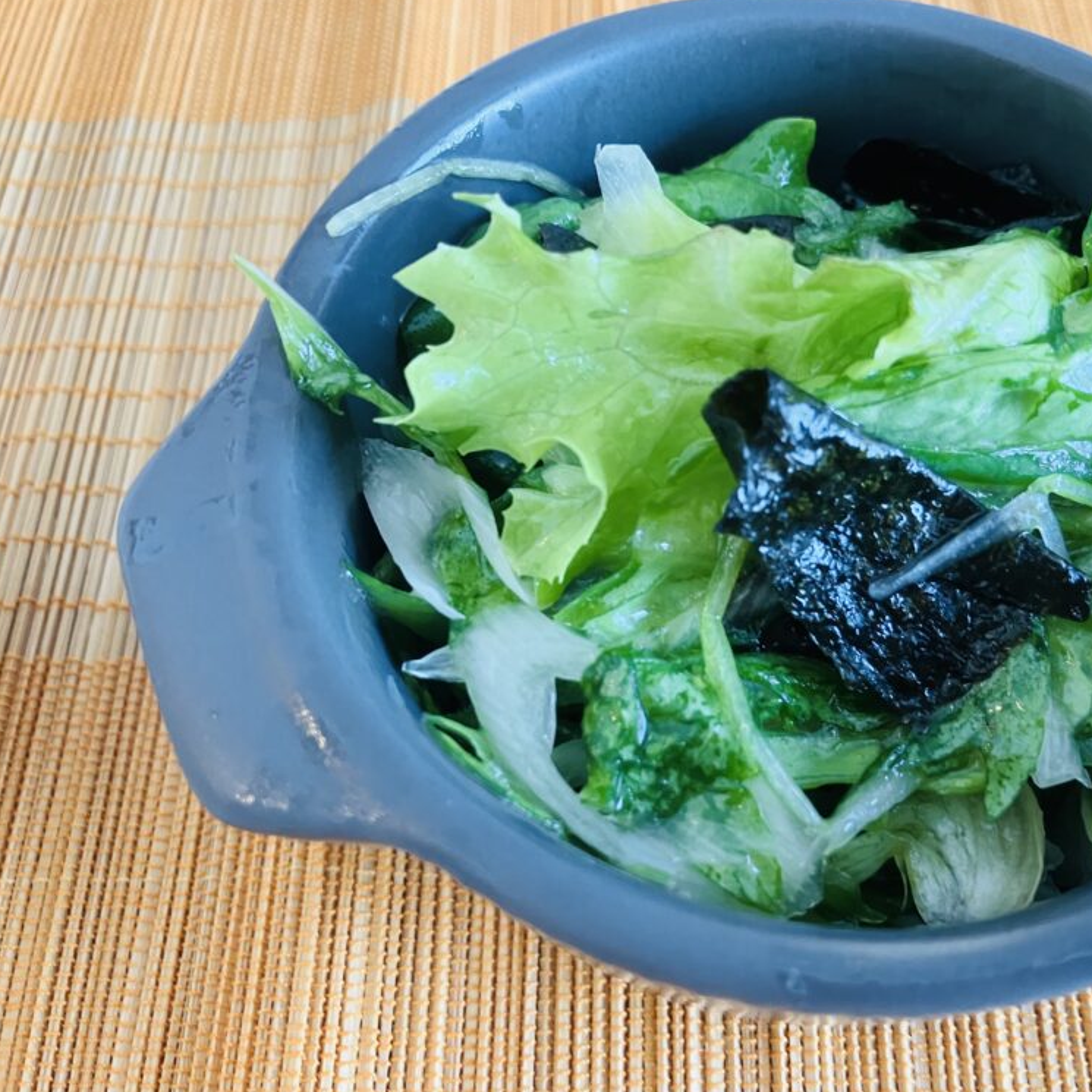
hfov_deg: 47.5
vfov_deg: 48.5
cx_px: 746
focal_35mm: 34
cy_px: 544
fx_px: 1213
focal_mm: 3.99
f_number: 1.8
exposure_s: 1/60
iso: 200
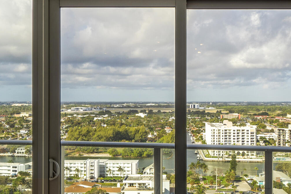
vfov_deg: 26.5
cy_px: 105
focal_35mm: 51
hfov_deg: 38.6
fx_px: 412
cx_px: 187
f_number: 8
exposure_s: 1/15
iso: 100
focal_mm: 17
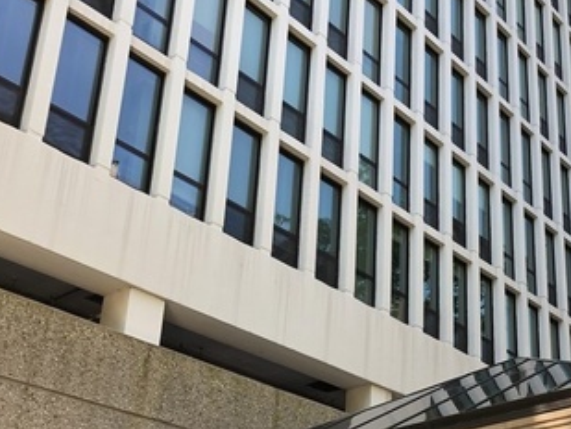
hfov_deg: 31.7
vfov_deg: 25.0
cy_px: 318
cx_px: 506
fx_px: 957
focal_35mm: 58
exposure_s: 1/183
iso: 20
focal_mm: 4
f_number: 1.8
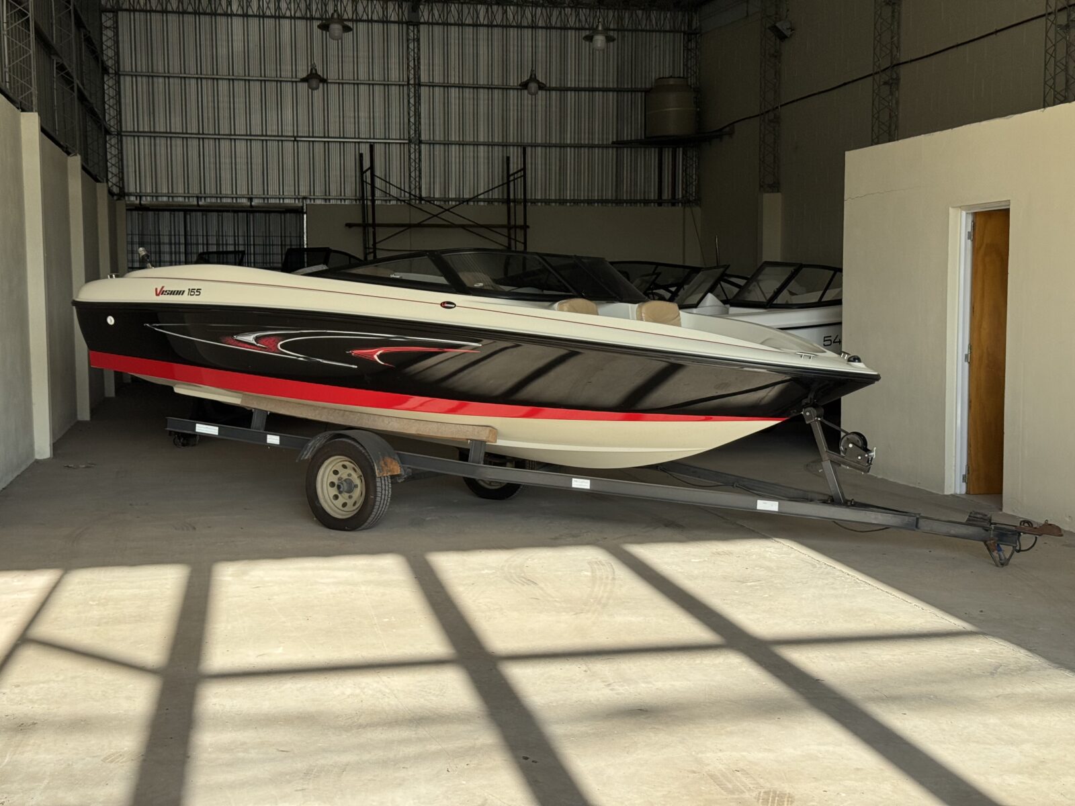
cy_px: 403
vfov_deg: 30.3
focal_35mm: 48
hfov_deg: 39.7
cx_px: 538
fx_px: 1491
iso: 64
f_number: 1.78
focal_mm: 6.76
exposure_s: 1/966
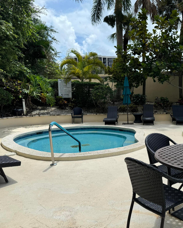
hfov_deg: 44.4
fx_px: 217
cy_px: 114
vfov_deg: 55.7
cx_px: 135
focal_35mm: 32
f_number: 1.78
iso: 80
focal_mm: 6.76
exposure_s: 1/2959
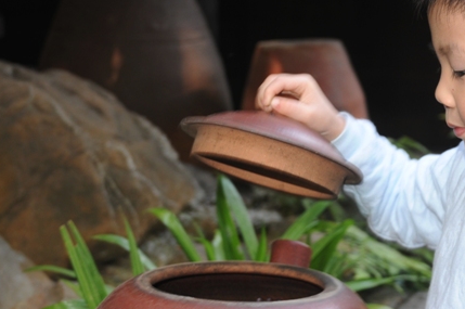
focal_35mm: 95
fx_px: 1226
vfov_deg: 14.4
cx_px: 359
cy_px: 177
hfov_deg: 21.3
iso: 200
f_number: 4.5
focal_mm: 34
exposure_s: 1/60
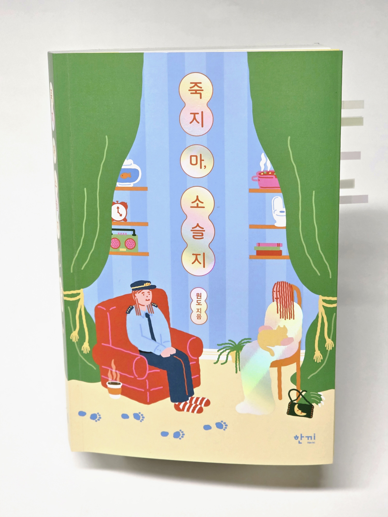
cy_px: 258
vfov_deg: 28.2
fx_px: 1031
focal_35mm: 69
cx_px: 194
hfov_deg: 21.3
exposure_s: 1/120
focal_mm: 7.9
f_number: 2.4
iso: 200
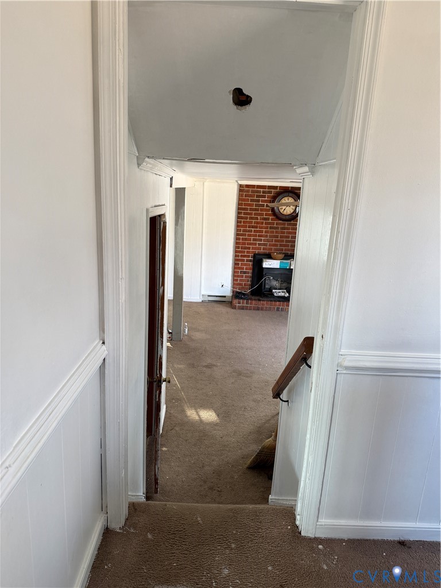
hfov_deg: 56.8
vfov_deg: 71.6
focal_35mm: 24
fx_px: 408
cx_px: 220
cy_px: 294
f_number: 1.78
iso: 160
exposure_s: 1/121
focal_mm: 6.76
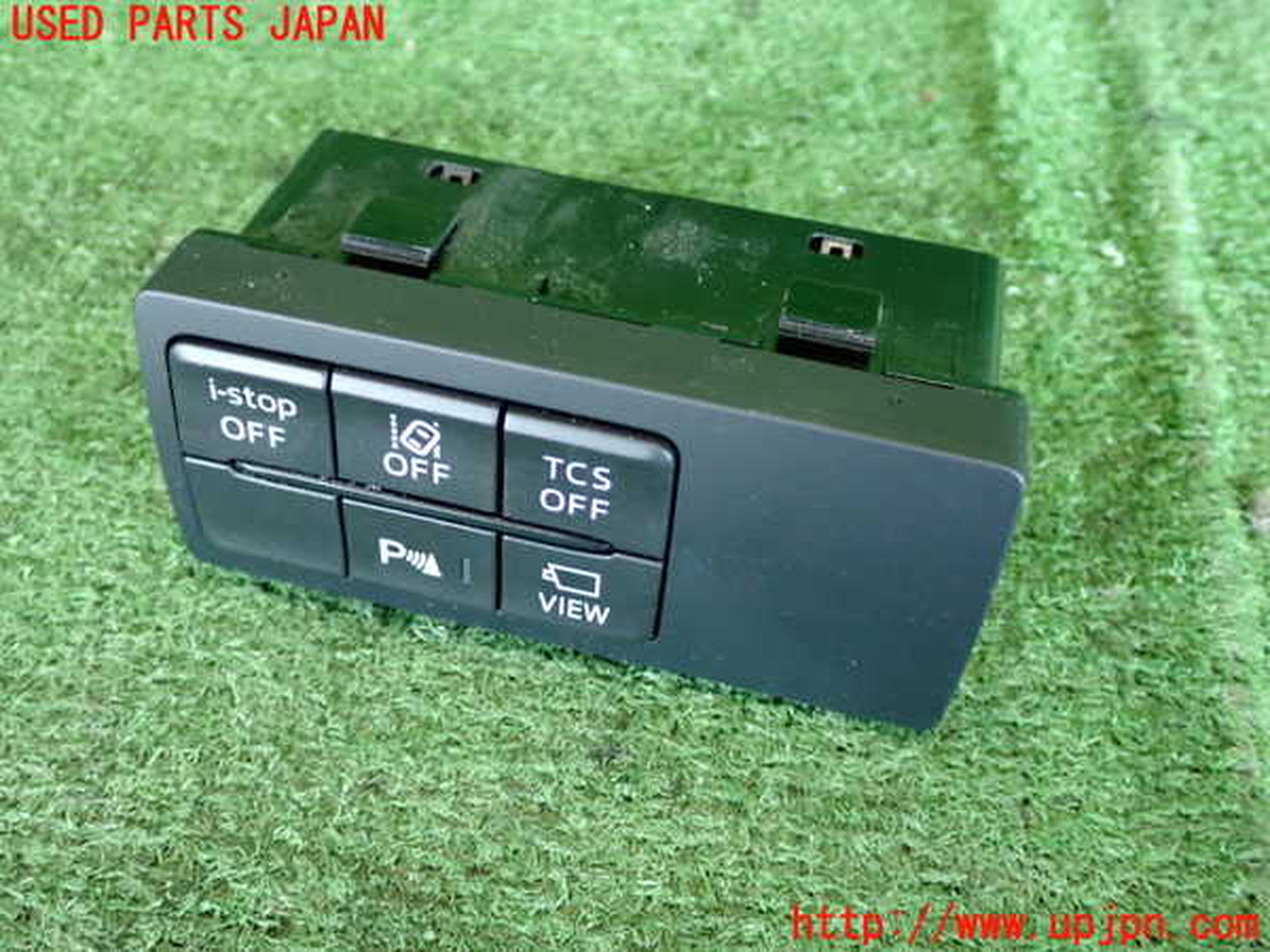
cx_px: 635
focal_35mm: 38
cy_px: 476
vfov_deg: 37.7
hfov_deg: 49.0
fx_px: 1394
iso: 800
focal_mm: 6.83
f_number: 2.7
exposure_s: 1/25
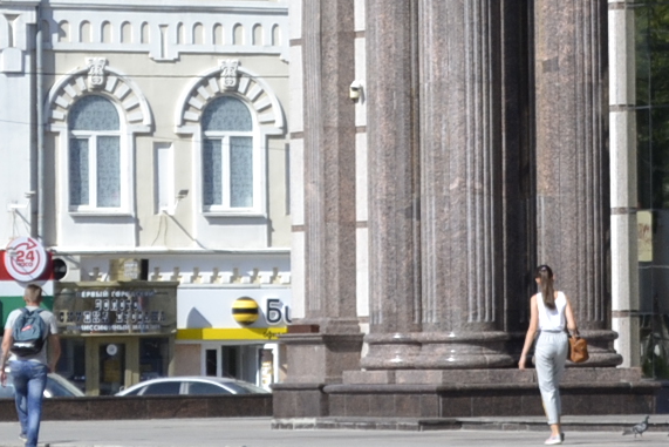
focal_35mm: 333
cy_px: 41
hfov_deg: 6.2
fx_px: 6190
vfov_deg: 4.1
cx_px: 565
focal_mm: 55
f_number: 5.6
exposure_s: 1/1250
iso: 400
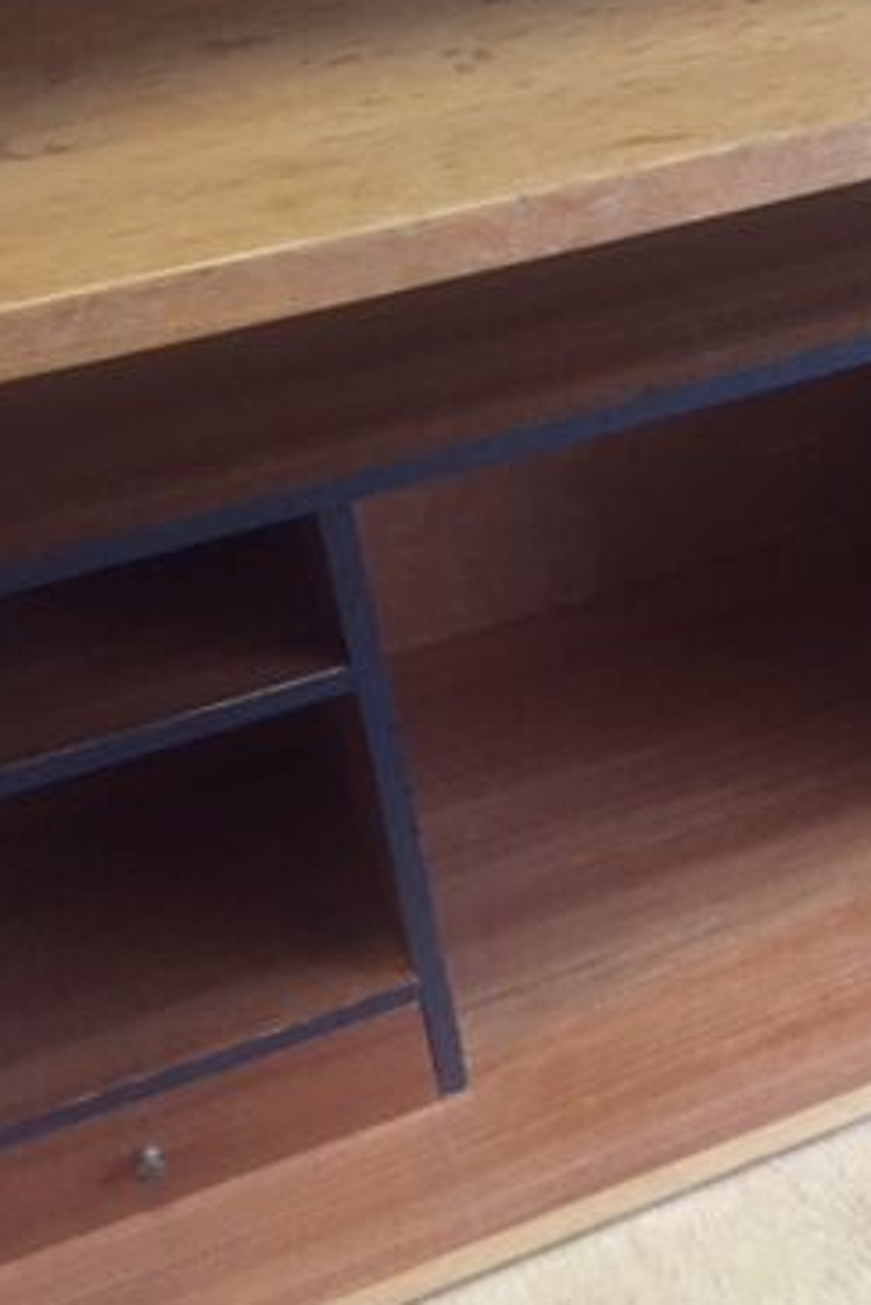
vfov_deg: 37.4
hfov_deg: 24.7
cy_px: 523
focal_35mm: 53
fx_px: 1921
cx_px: 796
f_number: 2.2
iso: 250
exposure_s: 1/25
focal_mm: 4.15
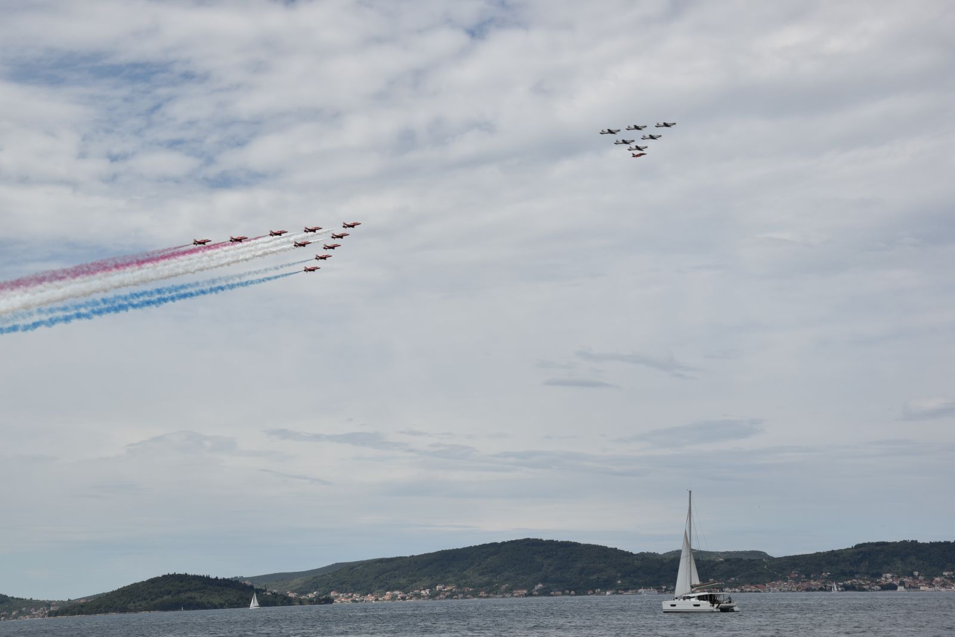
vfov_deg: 21.6
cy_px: 318
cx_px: 478
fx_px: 1671
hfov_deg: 31.9
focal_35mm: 63
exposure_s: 1/400
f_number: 10
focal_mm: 42
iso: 100
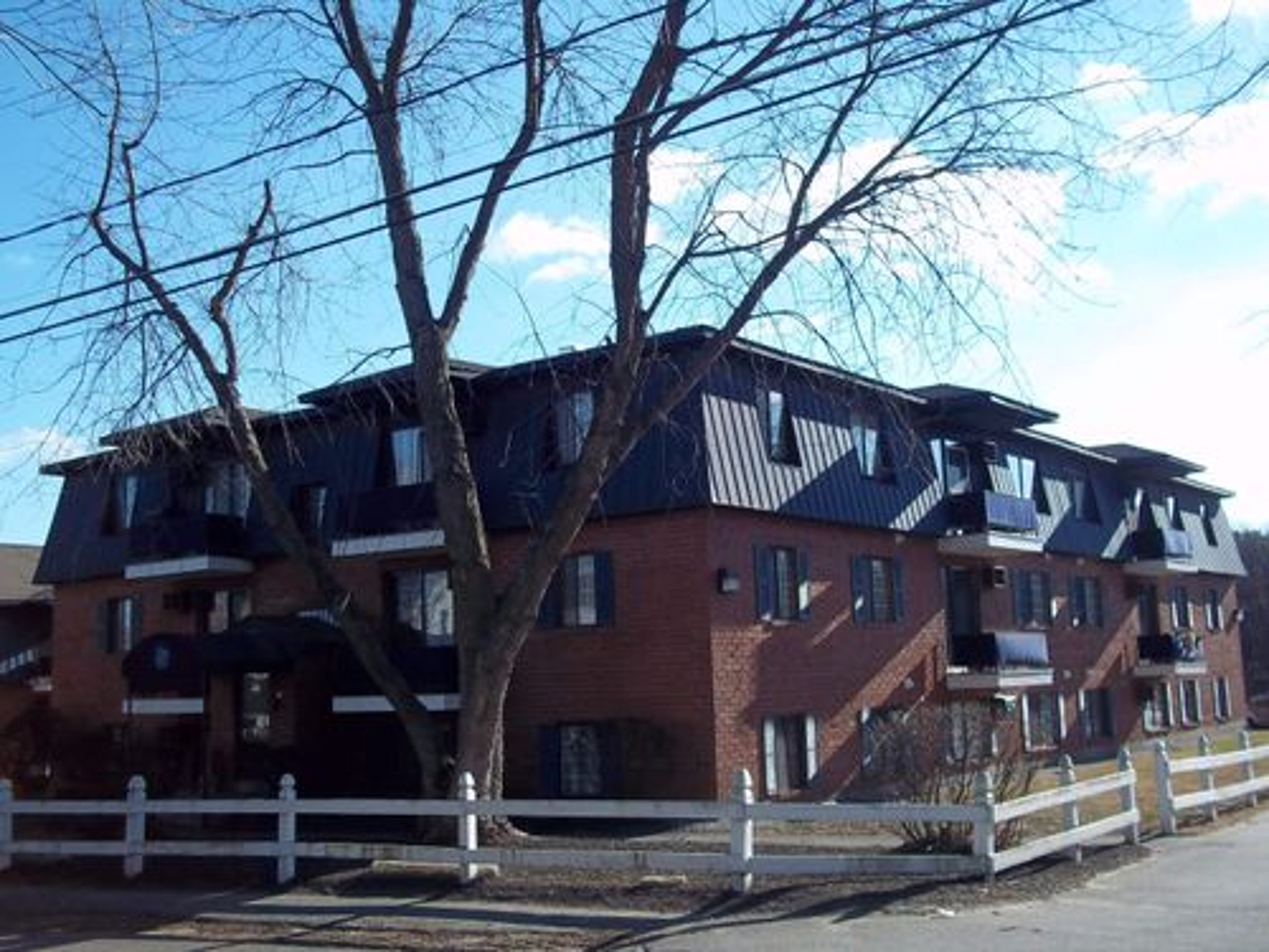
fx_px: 1320
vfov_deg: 39.7
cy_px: 476
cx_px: 634
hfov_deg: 51.4
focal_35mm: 36
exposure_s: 1/125
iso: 80
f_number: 8
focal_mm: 6.5
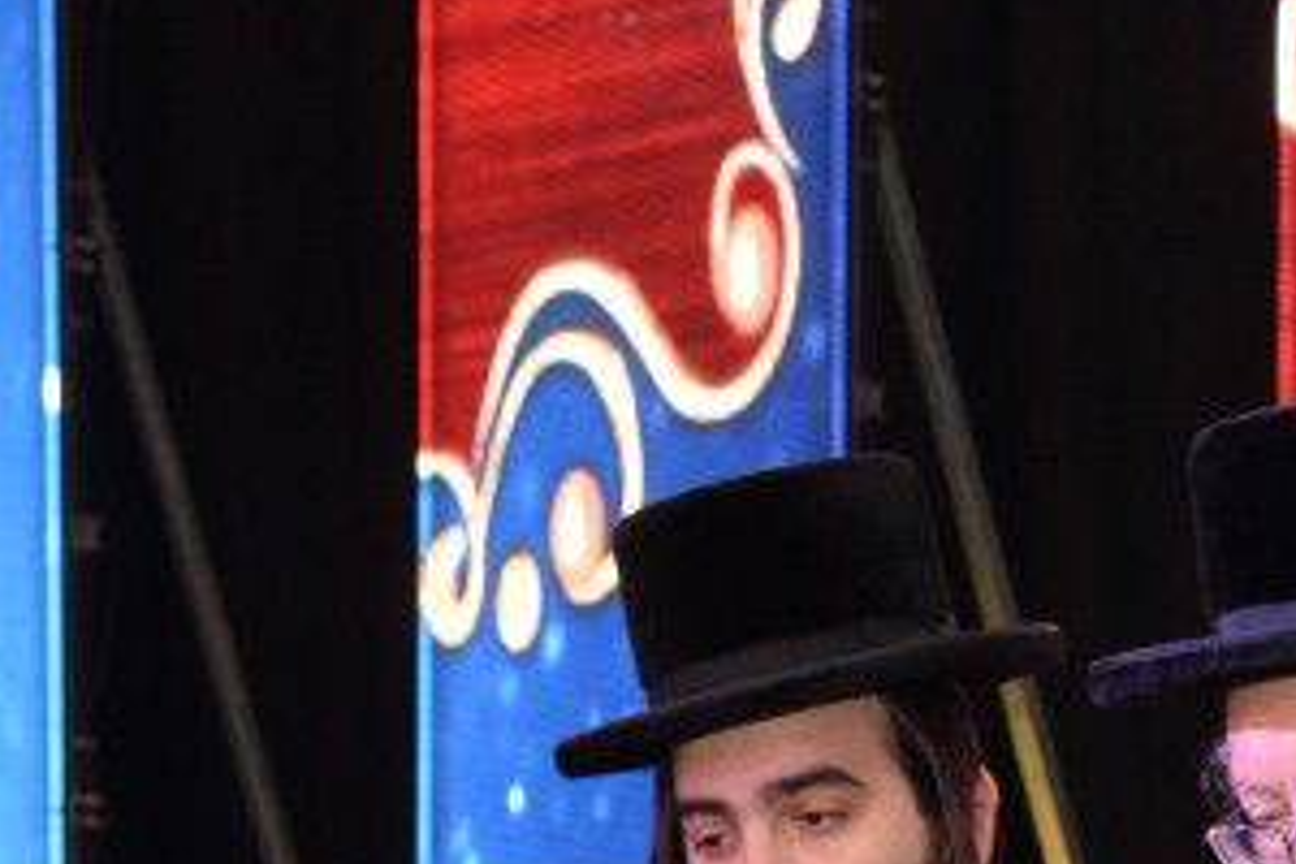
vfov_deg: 6.1
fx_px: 7991
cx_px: 644
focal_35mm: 222
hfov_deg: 9.3
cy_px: 1423
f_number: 5
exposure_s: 1/50
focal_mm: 65
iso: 2500
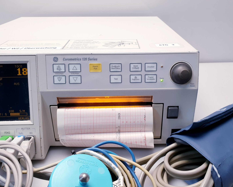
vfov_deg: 47.1
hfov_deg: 57.2
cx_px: 121
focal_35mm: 31
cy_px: 89
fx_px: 214
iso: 64
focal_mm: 4.3
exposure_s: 1/50
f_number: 2.4
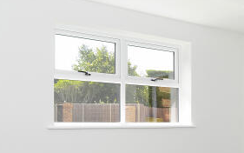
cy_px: 126
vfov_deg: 24.4
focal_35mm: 52
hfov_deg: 36.6
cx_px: 217
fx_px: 346
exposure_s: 1/100
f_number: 7.1
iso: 400
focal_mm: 14
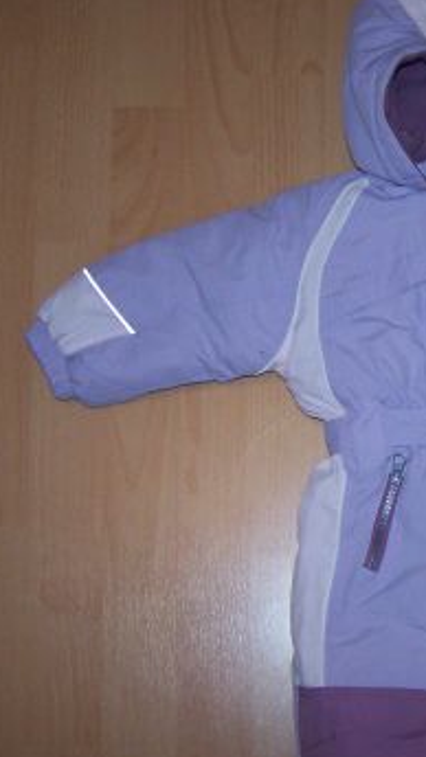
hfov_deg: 16.0
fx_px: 1446
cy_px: 406
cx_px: 538
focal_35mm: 72
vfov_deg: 29.3
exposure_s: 1/60
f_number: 2.8
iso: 140
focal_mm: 6.3
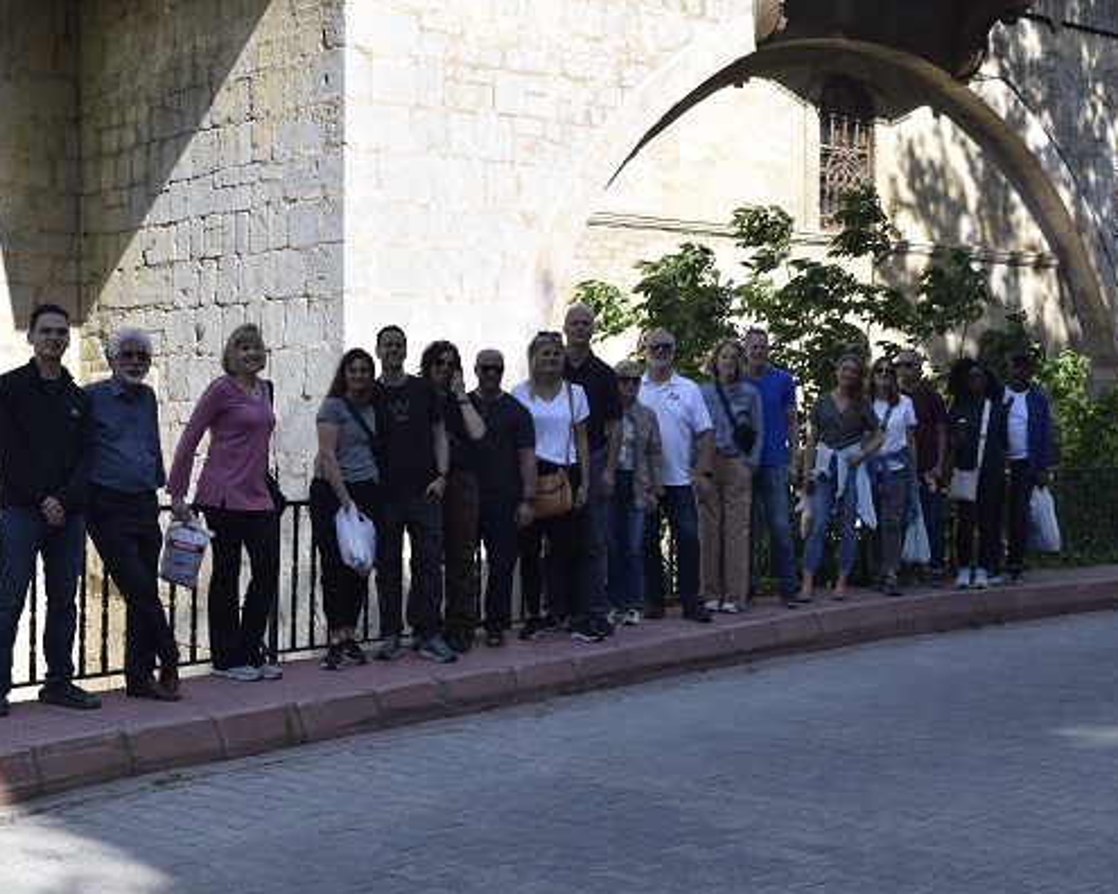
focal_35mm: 58
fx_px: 1919
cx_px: 526
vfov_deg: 26.2
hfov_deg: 32.5
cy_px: 449
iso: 200
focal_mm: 34
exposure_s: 1/400
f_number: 10
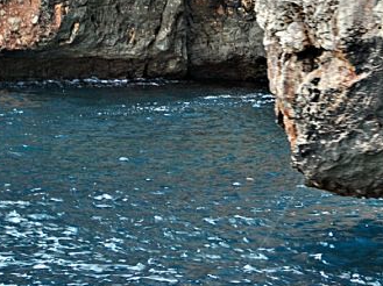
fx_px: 2735
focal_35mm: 248
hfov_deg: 8.0
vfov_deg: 5.9
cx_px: 284
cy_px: -99
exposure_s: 1/15
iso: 200
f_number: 5.6
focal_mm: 55
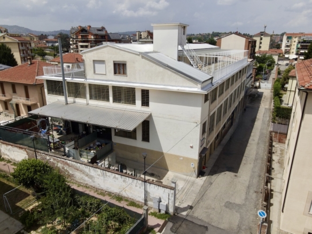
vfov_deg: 56.8
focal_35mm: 24
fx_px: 216
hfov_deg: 71.6
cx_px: 156
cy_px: 117
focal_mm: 4.5
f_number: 2.8
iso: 100
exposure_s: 1/15
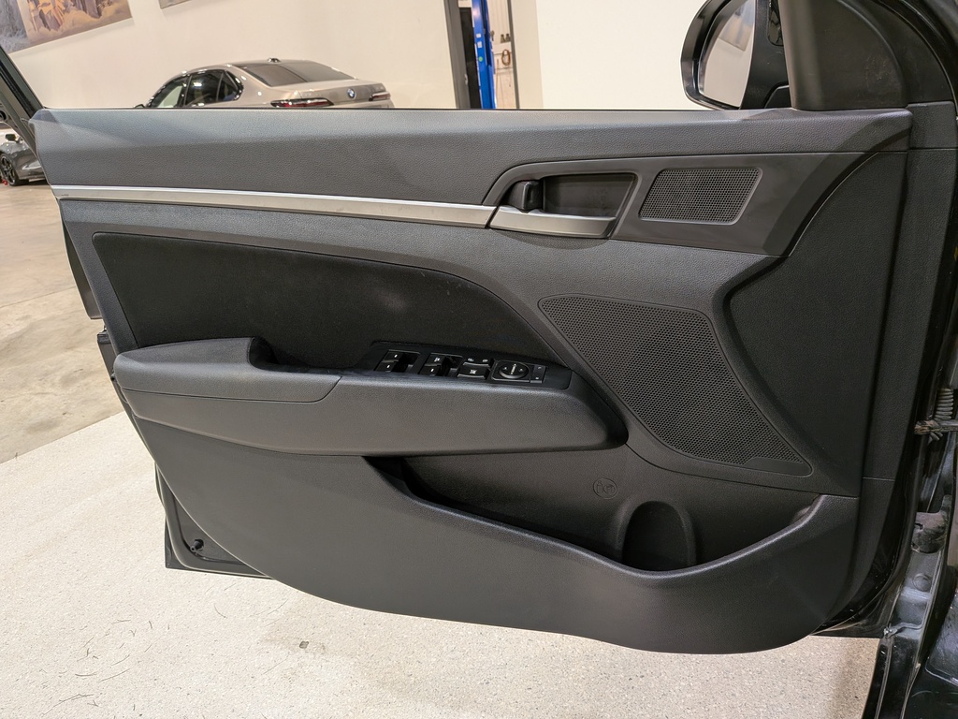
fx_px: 664
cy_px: 360
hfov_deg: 71.6
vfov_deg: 56.8
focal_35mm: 24
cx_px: 479
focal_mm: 4.53
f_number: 1.7
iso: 117
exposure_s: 1/100
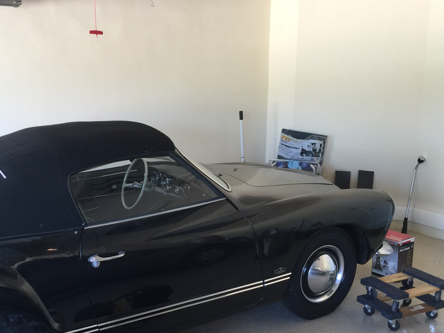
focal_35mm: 36
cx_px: 177
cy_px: 191
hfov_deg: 51.0
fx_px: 462
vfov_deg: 39.6
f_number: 2.2
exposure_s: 1/40
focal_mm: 4.15
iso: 40
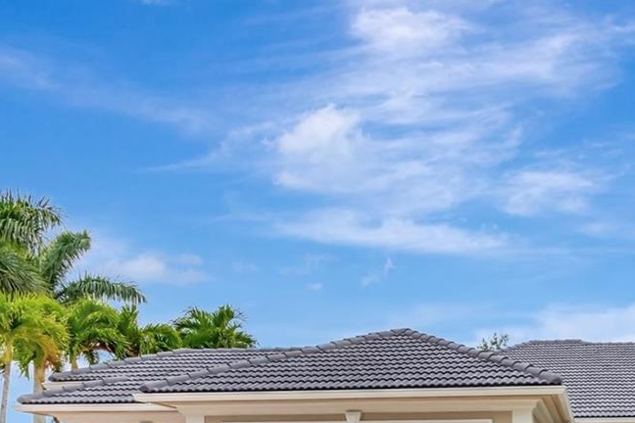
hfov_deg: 48.5
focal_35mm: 37
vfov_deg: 31.1
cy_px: 488
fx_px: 653
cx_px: 522
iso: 640
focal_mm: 10
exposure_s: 1/1600
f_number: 8
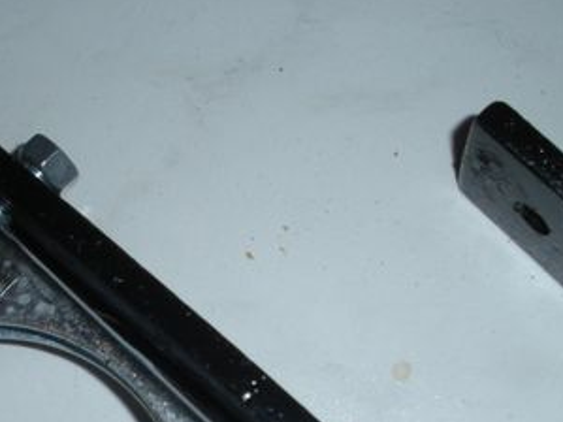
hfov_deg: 25.3
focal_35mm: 77
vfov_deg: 18.5
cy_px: 439
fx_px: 1252
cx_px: 239
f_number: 3.5
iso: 64
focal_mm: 6.3
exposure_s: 1/60
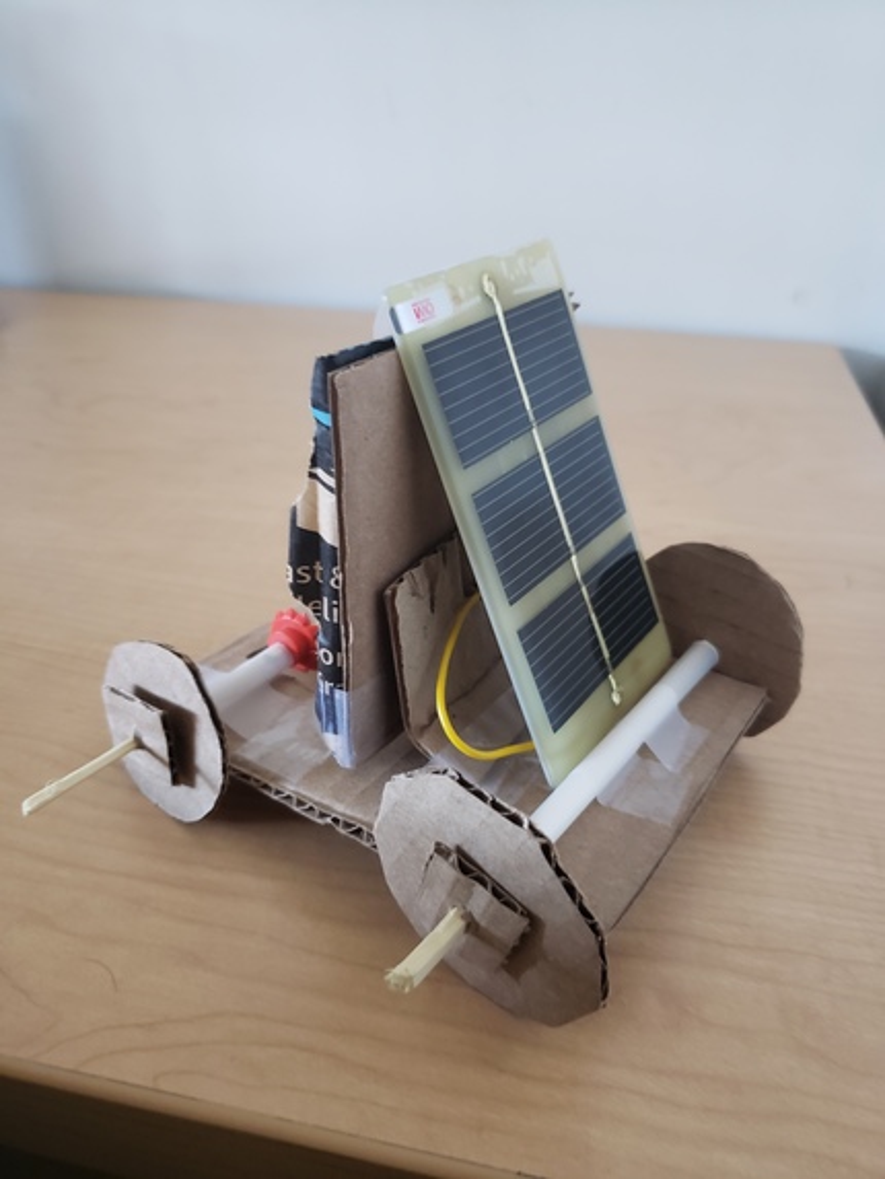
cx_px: 442
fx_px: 886
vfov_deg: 67.3
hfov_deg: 53.1
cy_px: 590
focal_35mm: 26
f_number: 1.5
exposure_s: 1/17
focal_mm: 4.3
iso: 250
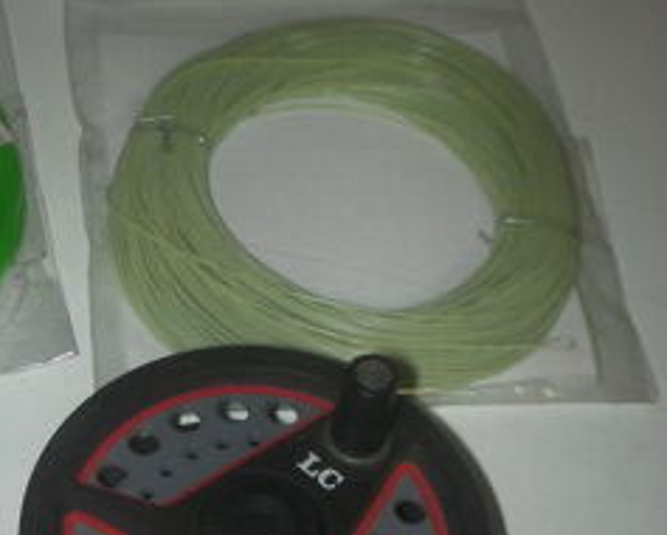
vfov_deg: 20.3
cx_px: 42
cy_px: 408
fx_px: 1482
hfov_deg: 24.5
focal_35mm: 75
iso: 200
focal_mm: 6.3
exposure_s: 1/30
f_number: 5.6
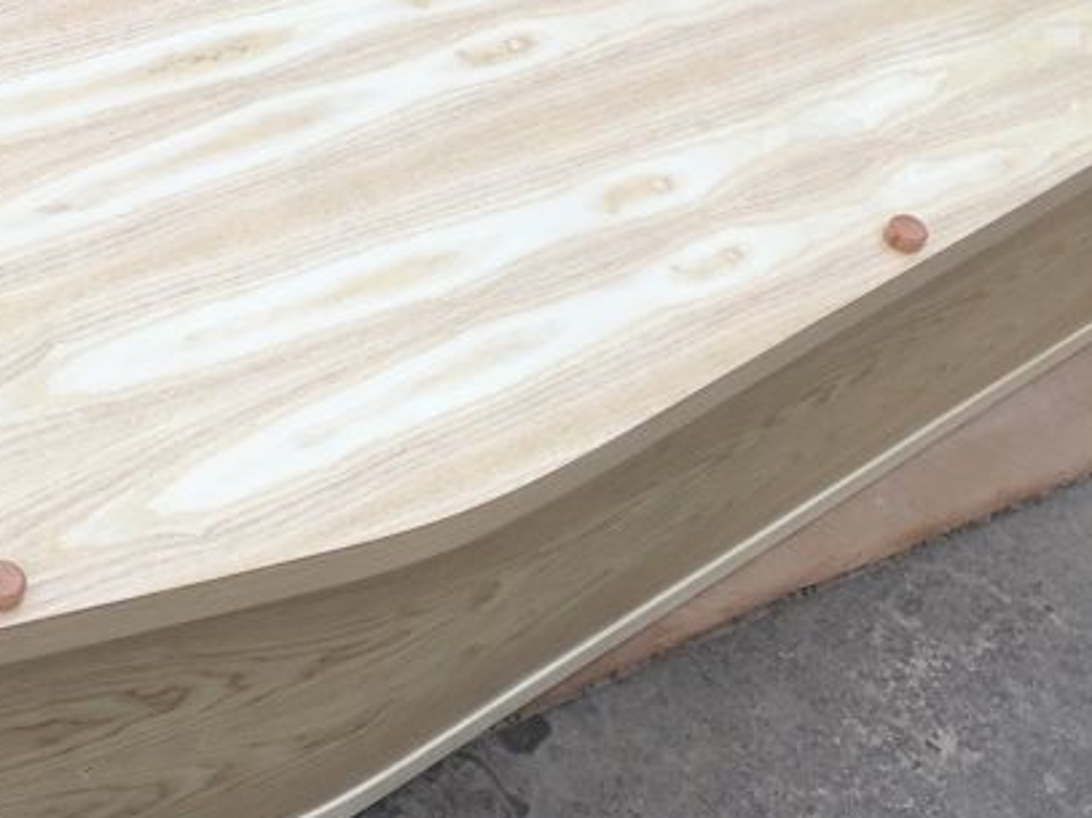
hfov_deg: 26.4
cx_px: 303
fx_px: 2302
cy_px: 255
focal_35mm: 73
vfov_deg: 20.1
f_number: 2.2
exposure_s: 1/405
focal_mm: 4.15
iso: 25
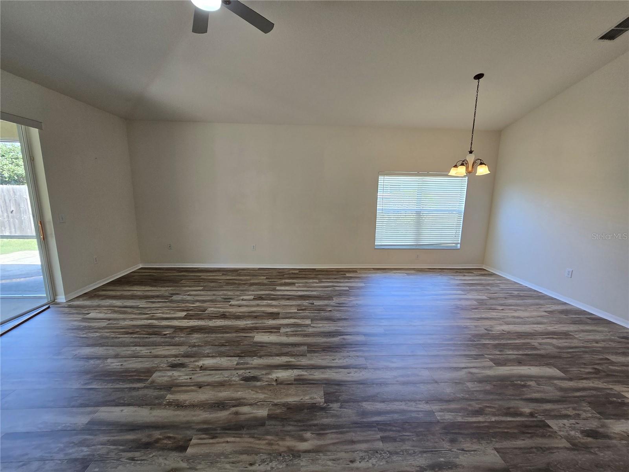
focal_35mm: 13
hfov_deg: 106.2
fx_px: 236
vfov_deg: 89.9
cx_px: 314
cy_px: 236
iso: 64
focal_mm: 2.2
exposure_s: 1/60
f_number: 2.2
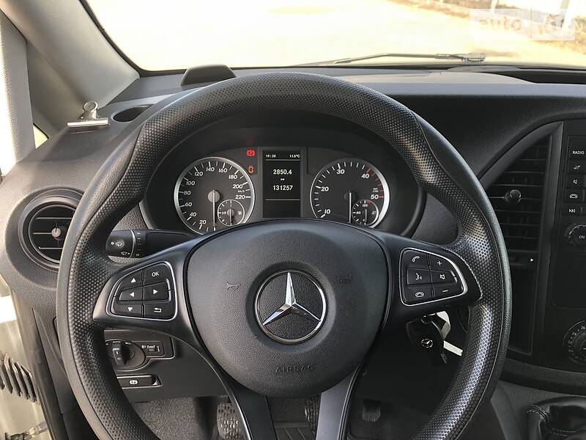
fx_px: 474
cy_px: 220
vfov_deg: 49.7
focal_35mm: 28
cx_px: 293
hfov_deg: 63.4
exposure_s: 1/120
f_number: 1.8
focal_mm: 4
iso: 40
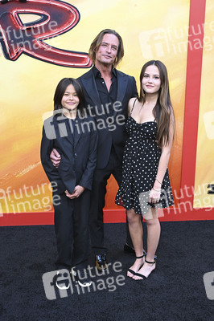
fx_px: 330
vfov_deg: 51.9
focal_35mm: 37
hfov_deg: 35.9
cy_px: 160
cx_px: 107
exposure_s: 1/200
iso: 1250
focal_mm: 37
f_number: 5.6
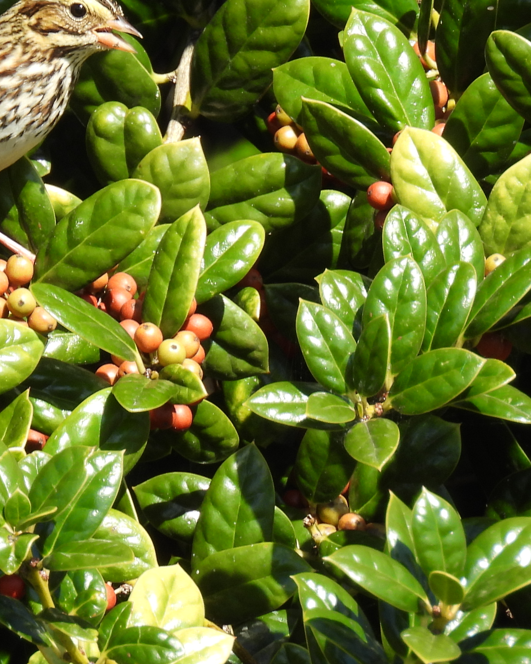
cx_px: -38
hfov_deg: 0.7
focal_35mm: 2224
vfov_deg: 0.9
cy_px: 97
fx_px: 43683
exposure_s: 1/250
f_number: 5.6
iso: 110
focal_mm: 178
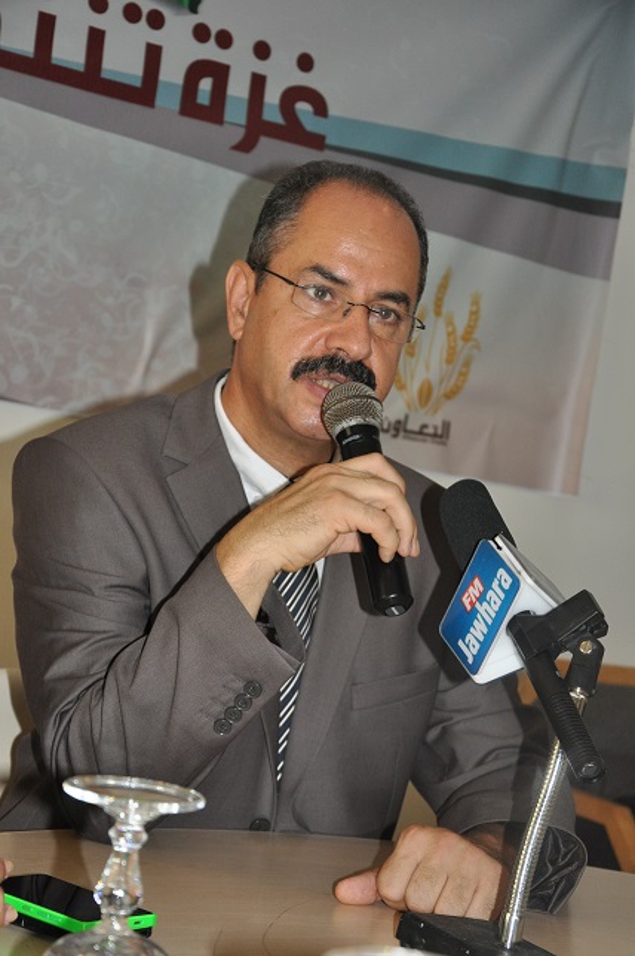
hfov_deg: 18.9
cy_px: 478
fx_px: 1909
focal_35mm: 72
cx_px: 318
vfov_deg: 28.1
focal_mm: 48
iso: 800
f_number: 4.8
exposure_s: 1/60
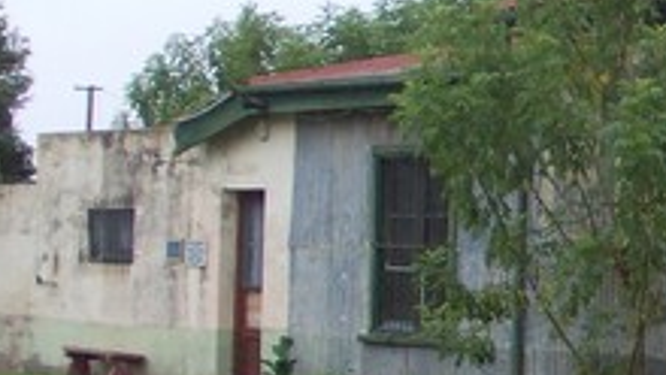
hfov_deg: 18.0
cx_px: 999
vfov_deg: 11.4
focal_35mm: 106
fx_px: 1873
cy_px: 263
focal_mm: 4
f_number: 2.7
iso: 80
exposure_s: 1/400
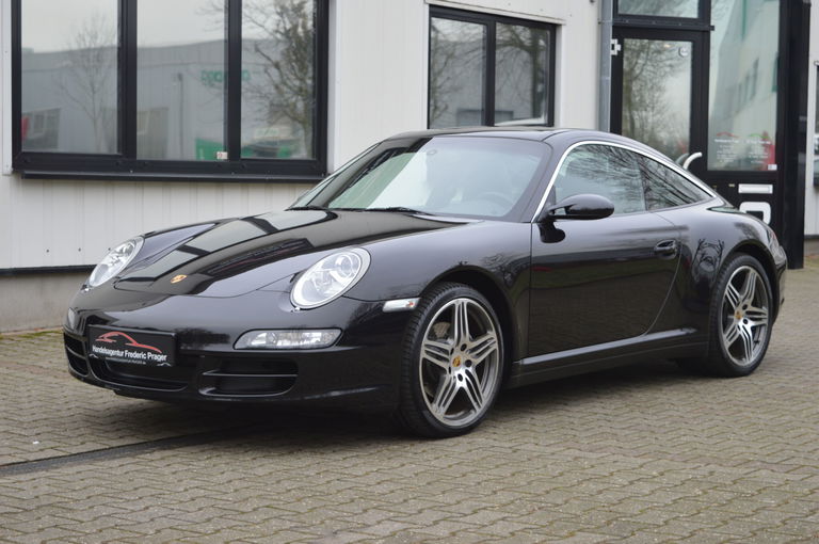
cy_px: 272
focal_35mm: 68
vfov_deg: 20.1
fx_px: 1534
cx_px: 410
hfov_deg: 29.9
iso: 400
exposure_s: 1/100
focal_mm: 45
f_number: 5
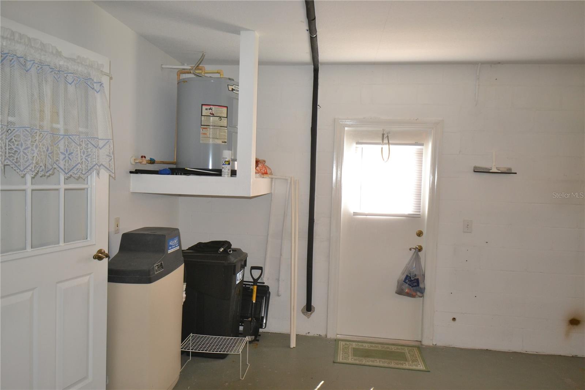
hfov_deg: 70.4
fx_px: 414
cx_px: 292
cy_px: 195
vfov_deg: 50.4
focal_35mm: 26
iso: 720
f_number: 4.2
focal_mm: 17
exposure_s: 1/60
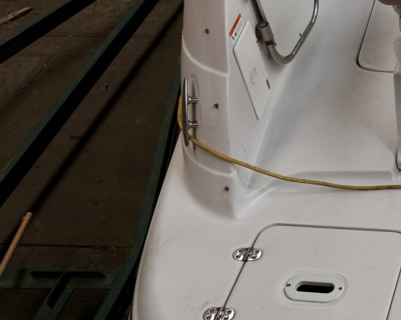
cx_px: 548
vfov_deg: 23.0
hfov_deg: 24.3
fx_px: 783
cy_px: 90
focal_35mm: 66
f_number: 1.8
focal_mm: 8.67
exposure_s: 1/15
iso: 350
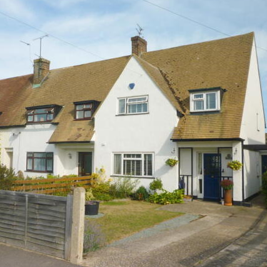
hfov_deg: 47.0
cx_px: 112
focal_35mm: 35
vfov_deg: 47.2
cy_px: 133
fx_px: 305
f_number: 4
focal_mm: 5.2
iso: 100
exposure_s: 1/800
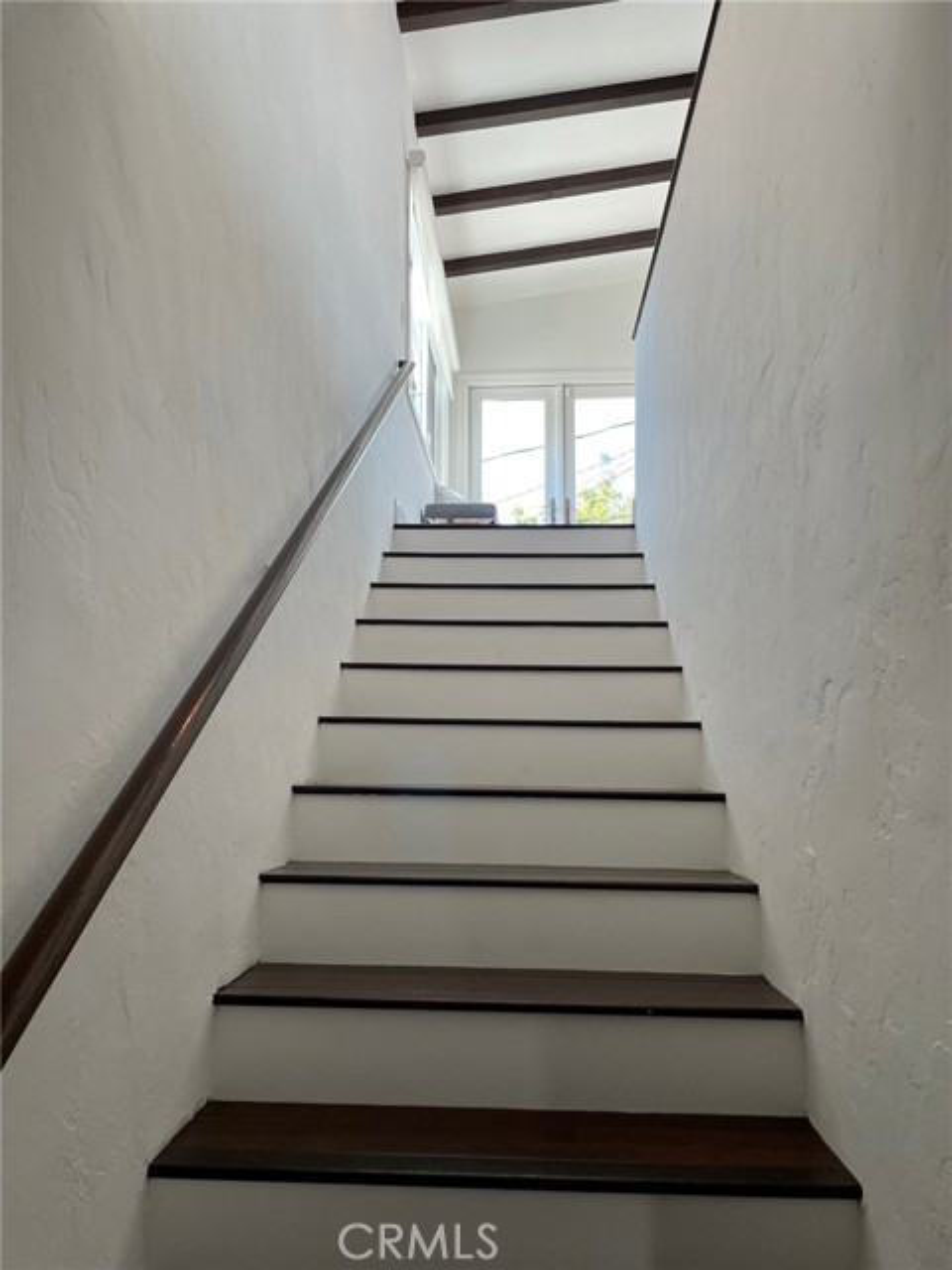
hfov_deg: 53.1
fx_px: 953
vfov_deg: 67.3
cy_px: 635
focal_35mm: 26
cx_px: 476
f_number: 1.6
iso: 64
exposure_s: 1/60
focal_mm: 4.2
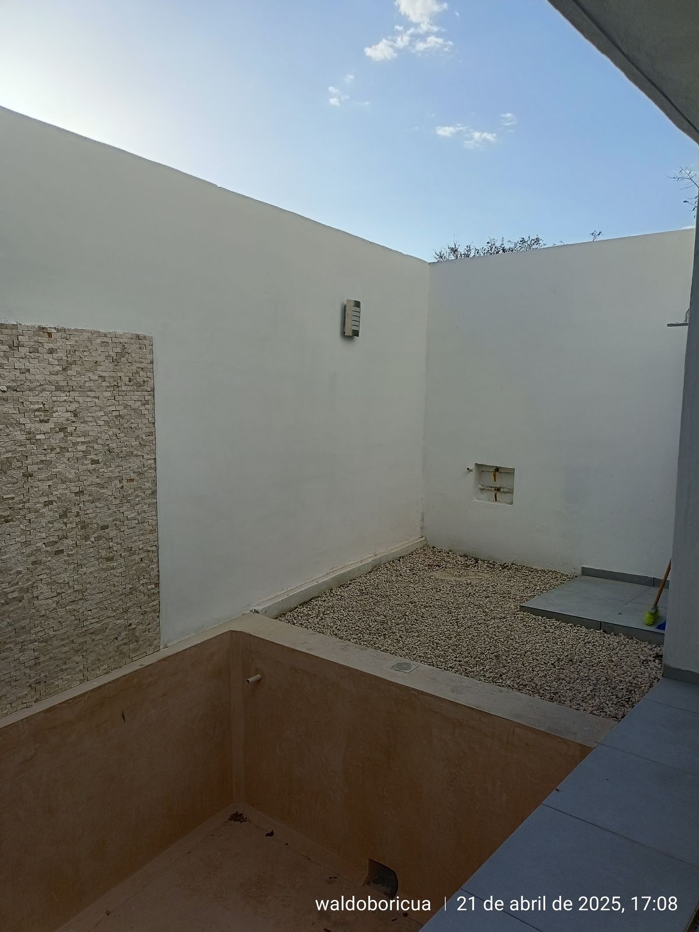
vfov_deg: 69.4
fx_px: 673
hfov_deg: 54.9
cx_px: 350
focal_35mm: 25
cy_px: 466
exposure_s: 1/844
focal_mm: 4.7
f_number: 1.7
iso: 64
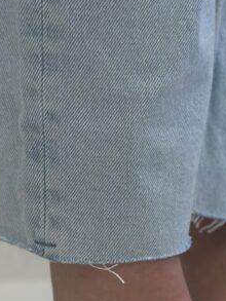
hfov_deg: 11.1
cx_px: 268
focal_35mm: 131
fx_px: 1140
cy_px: 297
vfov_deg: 14.8
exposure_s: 1/100
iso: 100
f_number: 1.78
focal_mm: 6.86
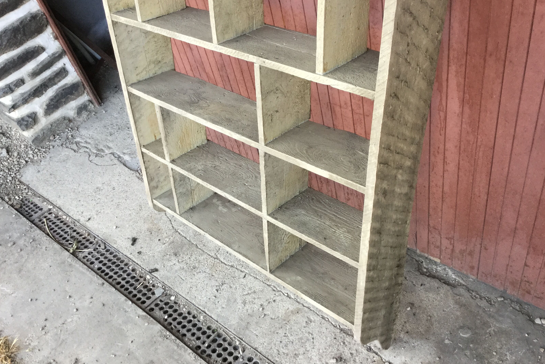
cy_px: 188
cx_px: 269
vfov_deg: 40.0
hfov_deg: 57.2
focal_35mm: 33
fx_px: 500
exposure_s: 1/33
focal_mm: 3.3
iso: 32
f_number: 2.4
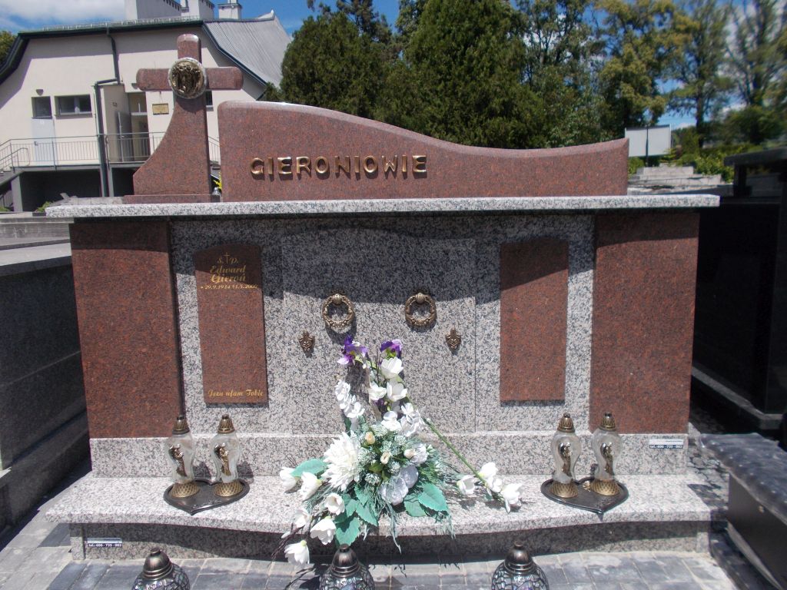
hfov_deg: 67.3
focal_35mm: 26
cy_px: 295
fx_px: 591
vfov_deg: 53.1
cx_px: 394
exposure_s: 1/200
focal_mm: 4.6
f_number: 8
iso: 80
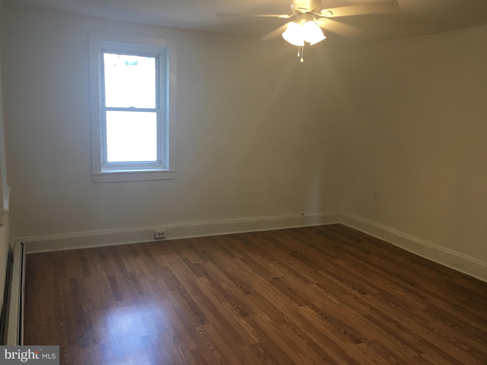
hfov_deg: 61.7
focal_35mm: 29
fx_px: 408
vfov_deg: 48.2
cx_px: 244
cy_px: 182
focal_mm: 4.15
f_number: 2.2
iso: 32
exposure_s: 1/30
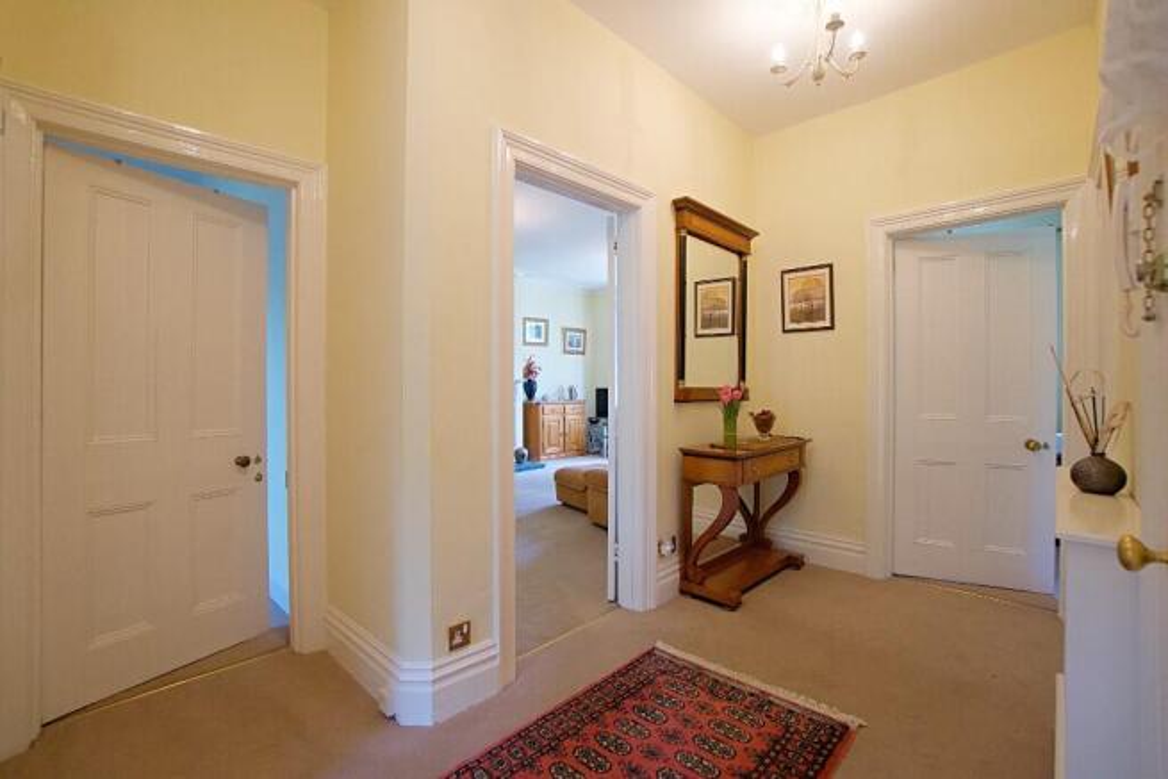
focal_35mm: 15
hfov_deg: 100.4
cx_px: 584
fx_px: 487
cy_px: 390
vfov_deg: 77.4
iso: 1250
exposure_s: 1/160
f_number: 4
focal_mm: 10
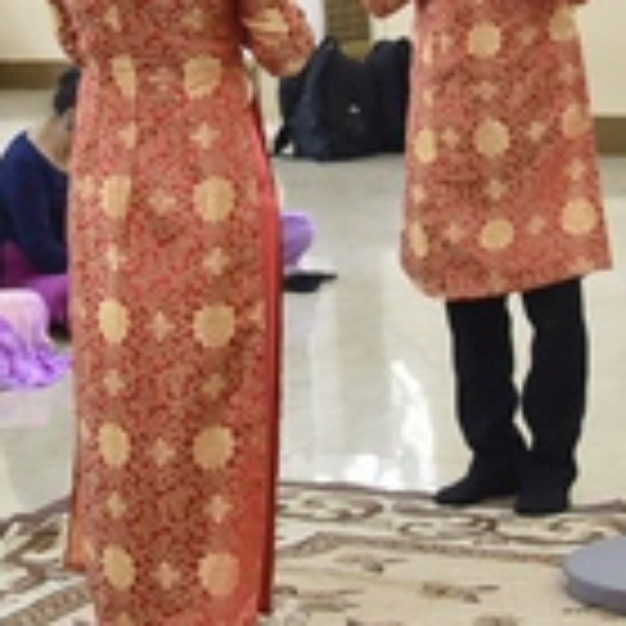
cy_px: -101
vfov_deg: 12.7
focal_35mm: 135
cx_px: -176
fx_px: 2762
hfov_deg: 12.5
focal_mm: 34
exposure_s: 1/50
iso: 800
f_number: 4
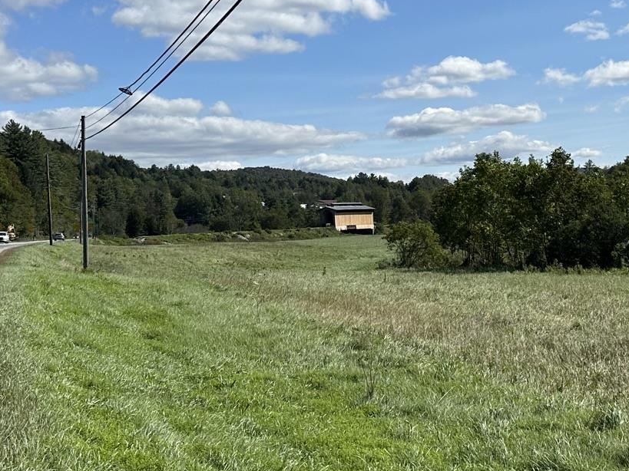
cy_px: 190
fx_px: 1090
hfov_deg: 31.5
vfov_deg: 24.4
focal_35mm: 60
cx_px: 492
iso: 80
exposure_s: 1/8197
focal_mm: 6.86
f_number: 1.78
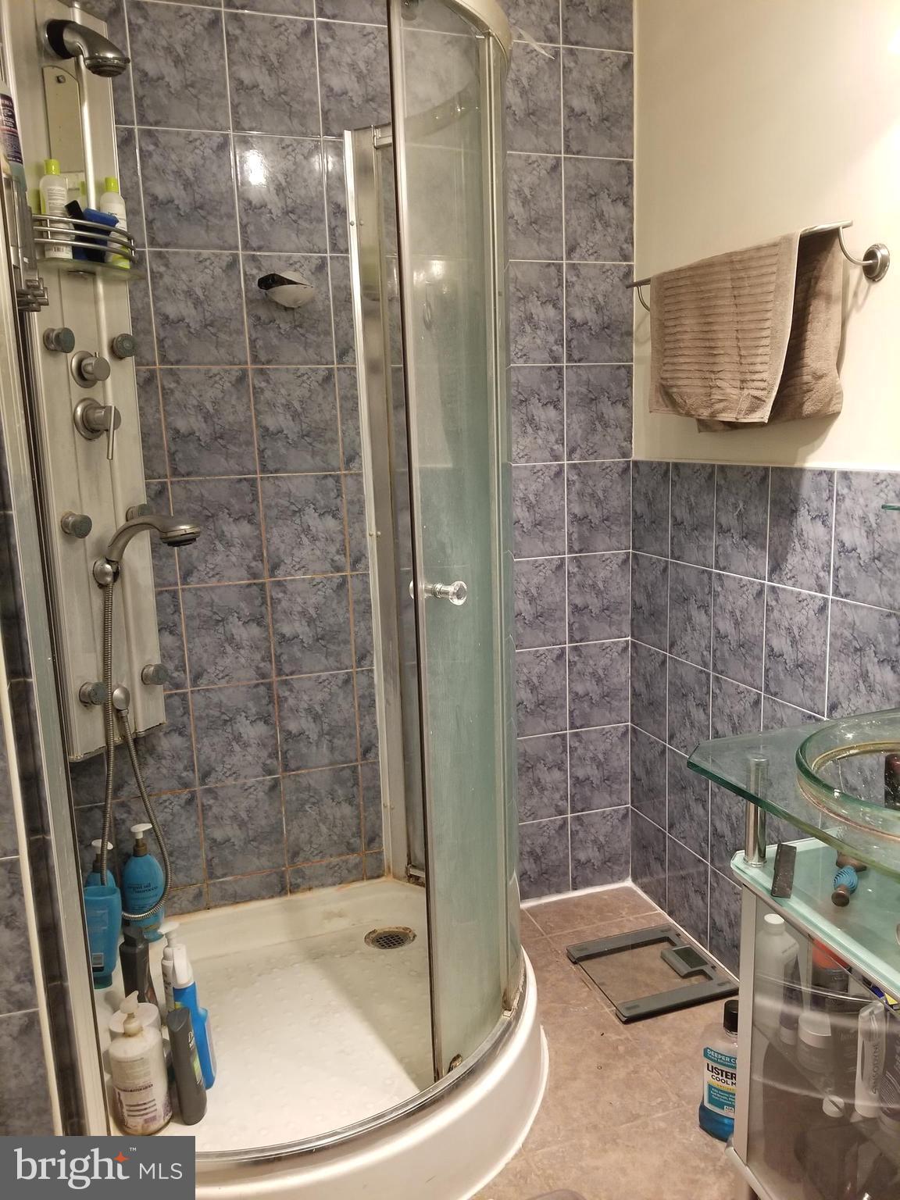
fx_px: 901
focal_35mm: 26
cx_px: 450
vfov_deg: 67.3
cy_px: 600
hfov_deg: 53.1
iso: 250
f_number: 1.7
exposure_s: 1/30
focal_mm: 4.25
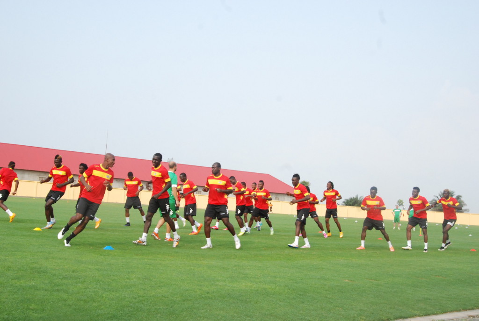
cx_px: 240
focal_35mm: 39
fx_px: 520
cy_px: 160
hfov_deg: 49.5
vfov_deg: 34.3
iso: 800
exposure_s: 1/400
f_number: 10
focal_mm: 26
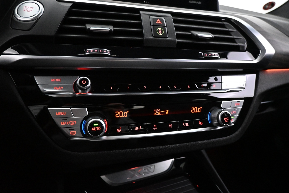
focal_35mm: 24
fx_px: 193
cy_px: 96
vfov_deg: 53.1
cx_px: 144
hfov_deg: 73.7
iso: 6400
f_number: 3.5
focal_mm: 16
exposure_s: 1/60
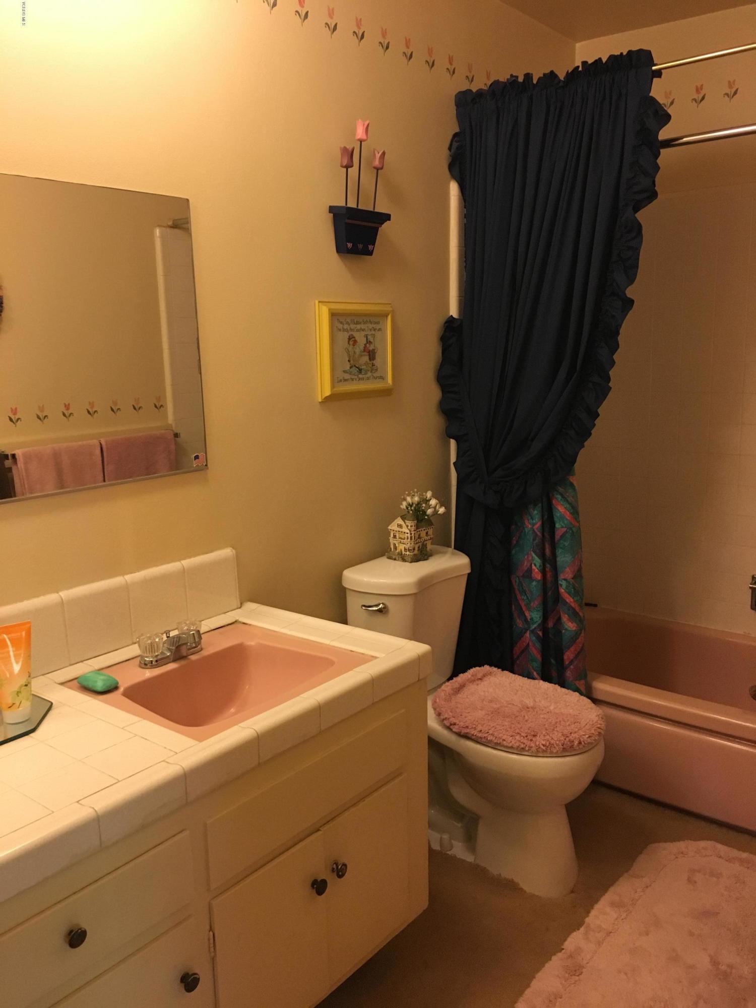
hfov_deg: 48.2
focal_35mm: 29
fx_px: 844
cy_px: 504
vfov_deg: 61.7
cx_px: 378
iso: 160
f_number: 2.2
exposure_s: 1/30
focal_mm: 4.15
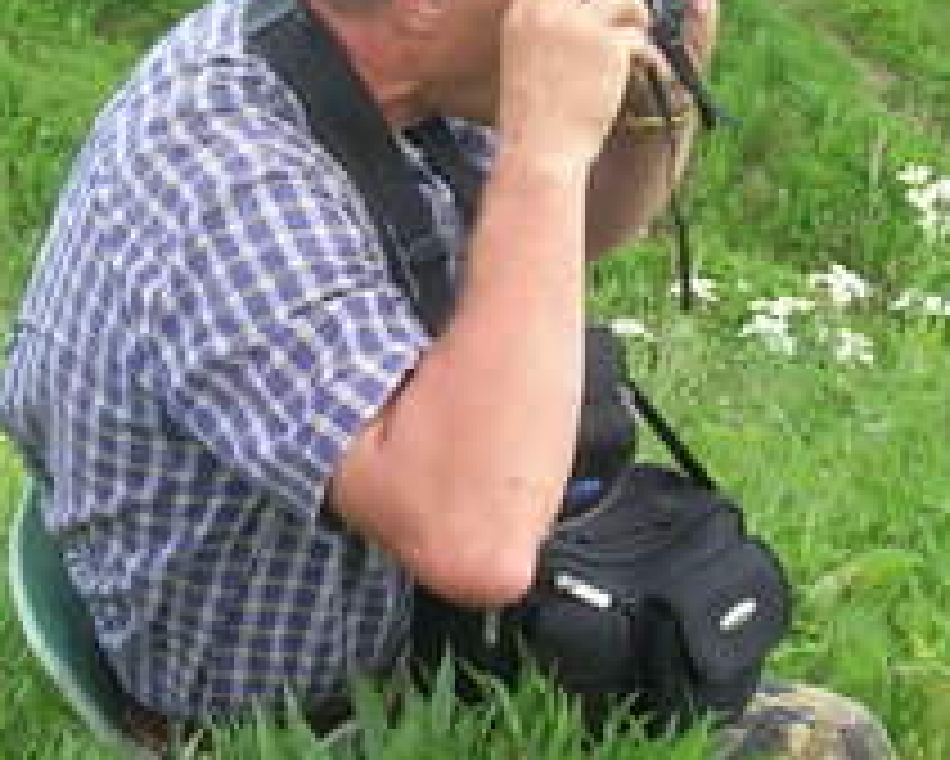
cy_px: 207
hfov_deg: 15.3
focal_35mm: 126
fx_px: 3544
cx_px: 527
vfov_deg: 12.2
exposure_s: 1/126
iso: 118
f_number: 4.9
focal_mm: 5.7
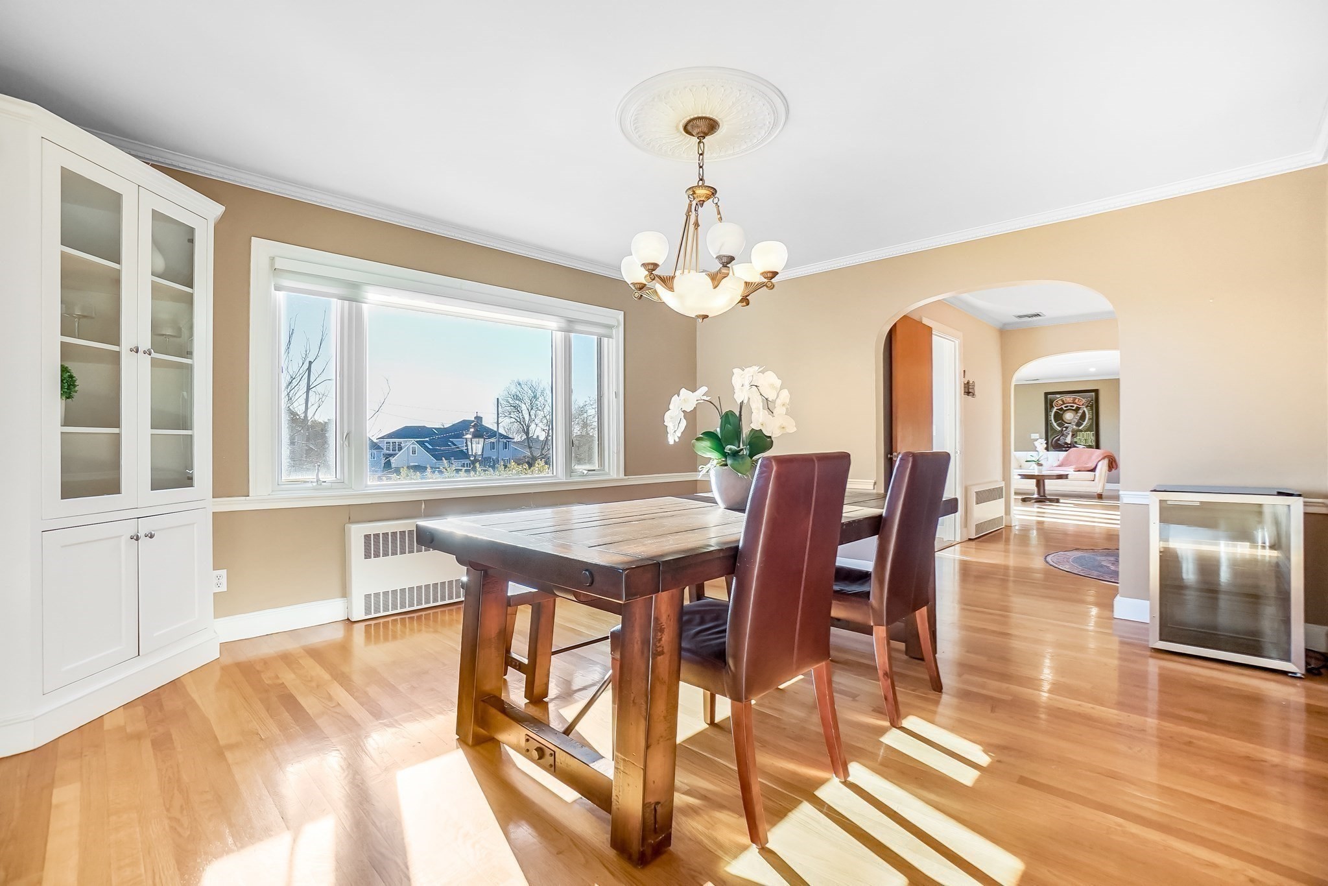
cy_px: 443
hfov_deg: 100.4
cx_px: 664
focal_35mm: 15
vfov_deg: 77.3
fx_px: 553
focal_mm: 10
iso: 500
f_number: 5.6
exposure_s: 1/80
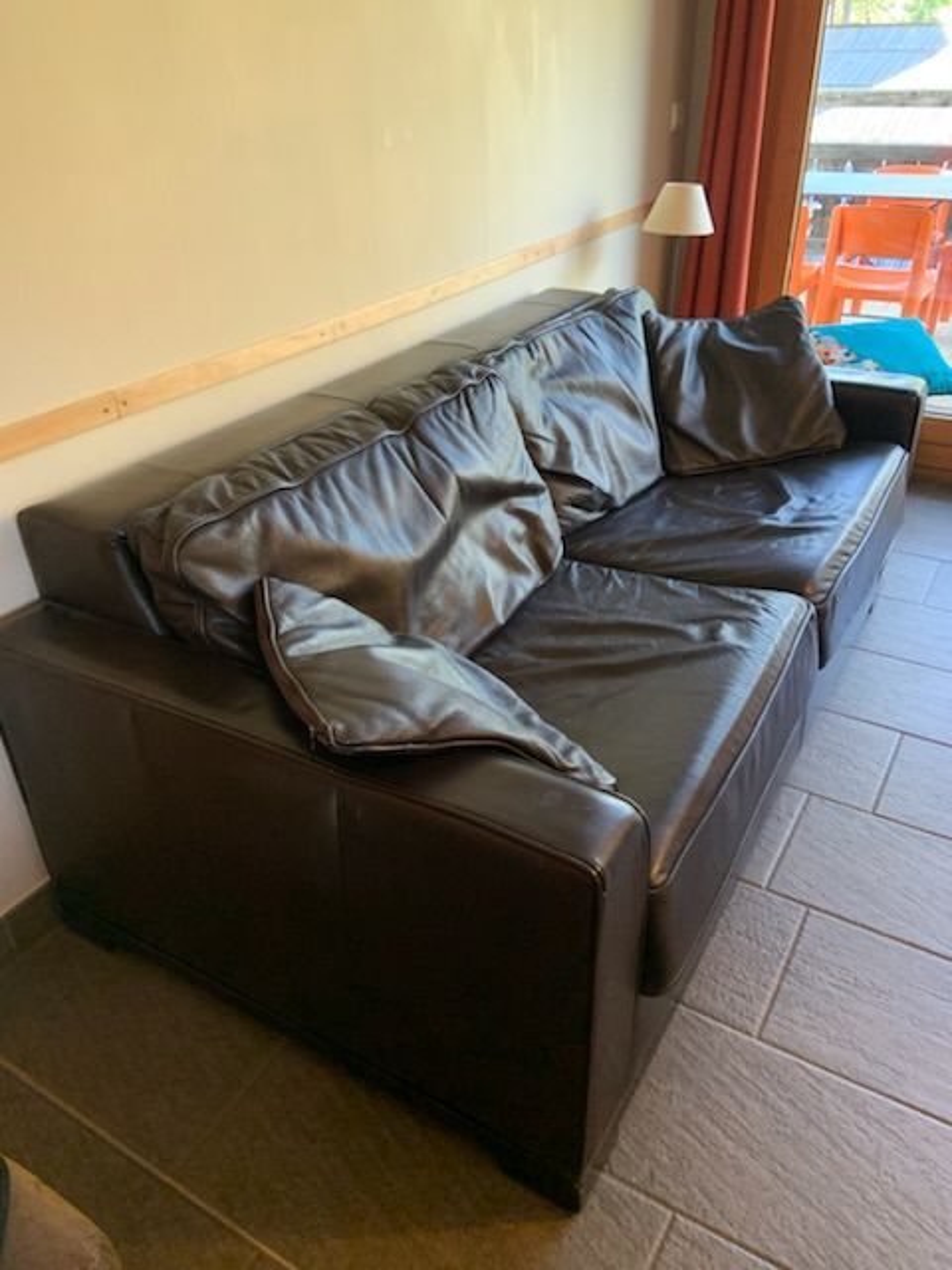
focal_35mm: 26
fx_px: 953
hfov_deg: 53.1
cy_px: 635
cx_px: 476
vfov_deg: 67.3
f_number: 1.8
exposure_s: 1/60
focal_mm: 4.25
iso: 320
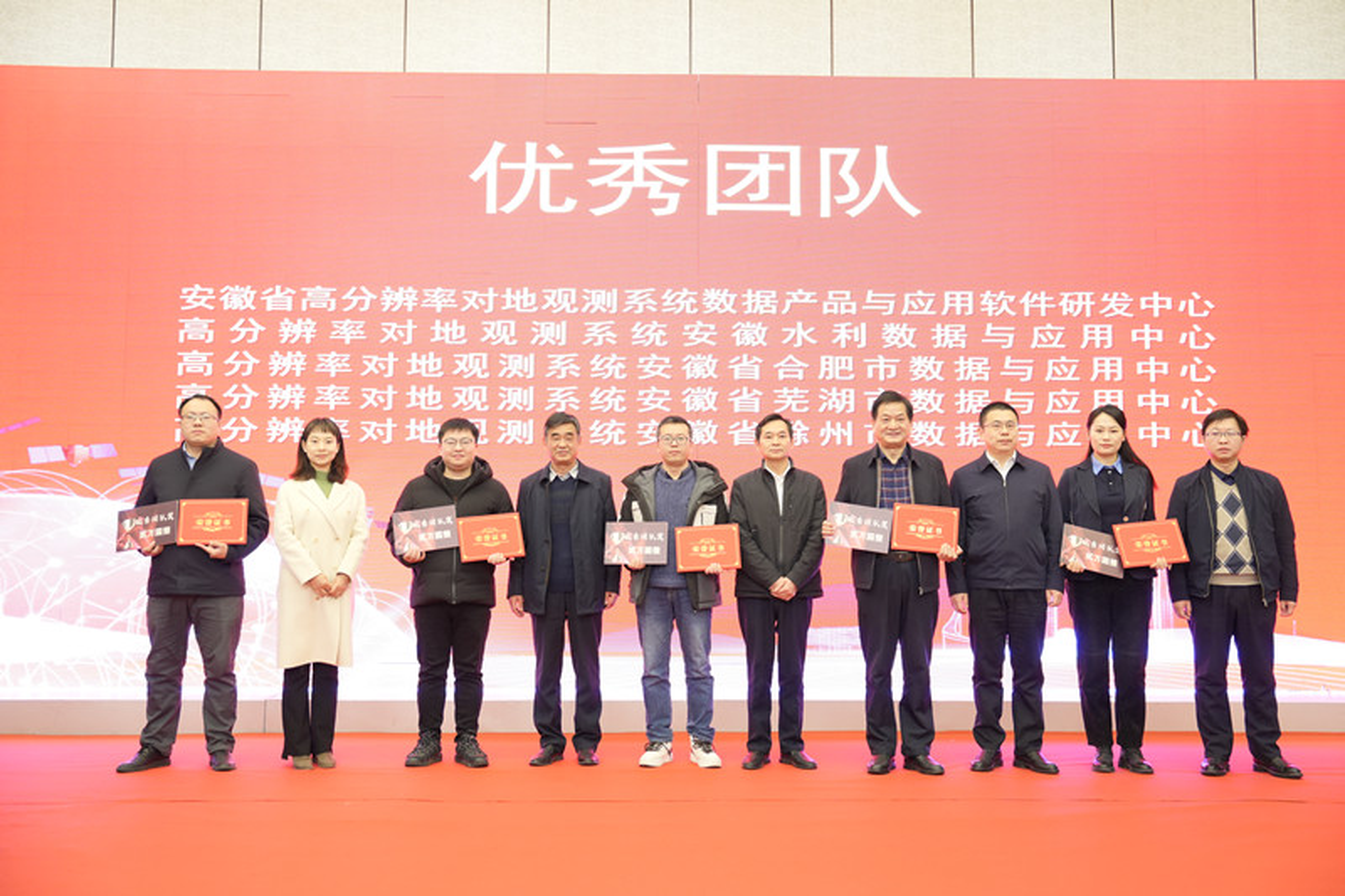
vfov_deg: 38.9
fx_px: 1270
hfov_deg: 55.8
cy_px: 448
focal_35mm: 34
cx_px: 672
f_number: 2.8
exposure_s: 1/40
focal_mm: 34
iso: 800
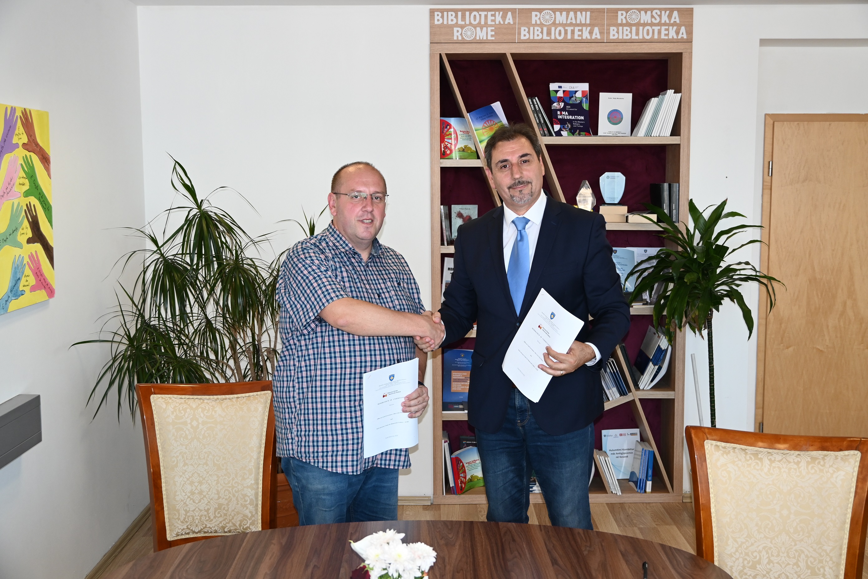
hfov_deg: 49.6
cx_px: 434
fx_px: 940
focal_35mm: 39
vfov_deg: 34.2
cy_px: 290
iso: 400
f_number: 3.8
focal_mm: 26
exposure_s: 1/80
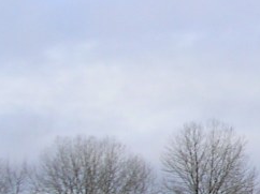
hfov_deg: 11.2
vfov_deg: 9.1
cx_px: 511
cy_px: 204
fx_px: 1208
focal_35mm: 161
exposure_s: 1/516
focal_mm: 5.8
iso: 50
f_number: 2.8
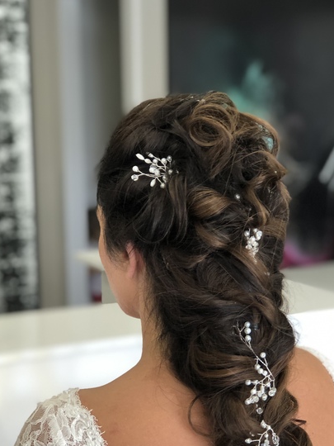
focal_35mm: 81
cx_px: 200
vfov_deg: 24.0
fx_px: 1042
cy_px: 303
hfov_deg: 18.2
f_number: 2.8
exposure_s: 1/33
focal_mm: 6.6
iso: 32
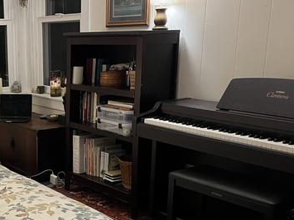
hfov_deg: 32.5
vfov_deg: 26.1
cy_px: 172
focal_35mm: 55
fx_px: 467
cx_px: 8
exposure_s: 1/40
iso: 500
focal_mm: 5.1
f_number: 1.6
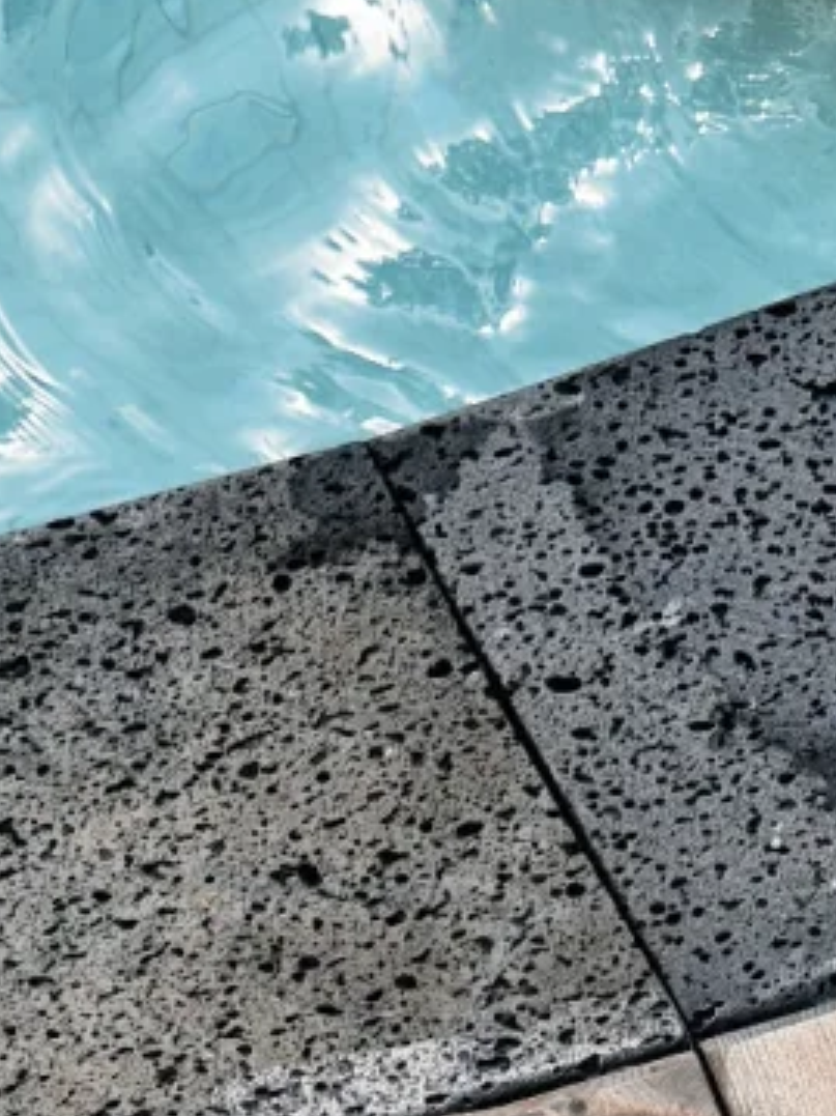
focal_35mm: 357
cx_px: 1554
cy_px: -640
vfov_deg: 5.5
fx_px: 11503
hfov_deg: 4.1
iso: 100
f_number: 2.4
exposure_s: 1/2016
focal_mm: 24.13
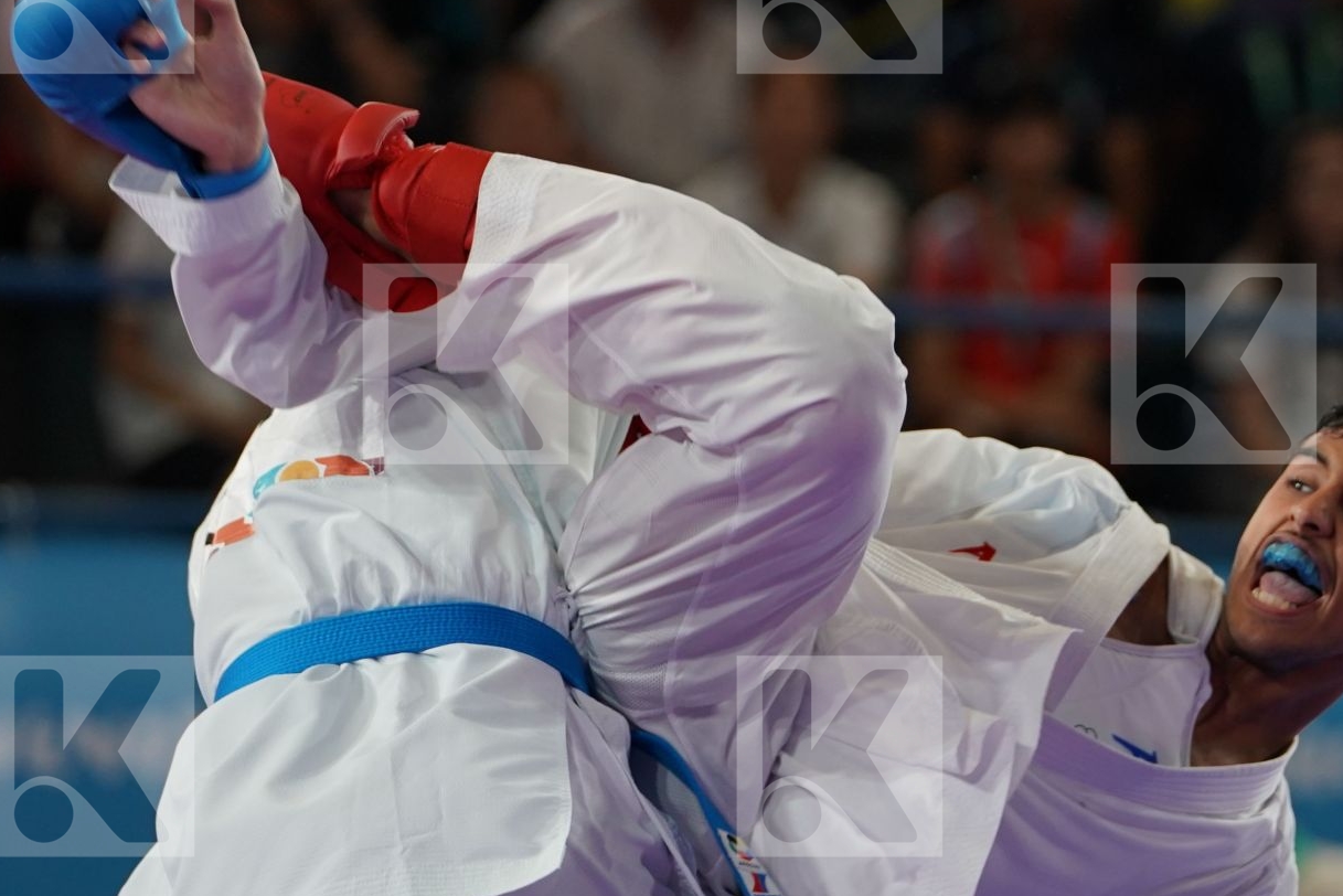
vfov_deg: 4.0
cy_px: 364
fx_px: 12798
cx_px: 840
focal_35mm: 343
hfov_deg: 6.0
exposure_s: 1/800
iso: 1000
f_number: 2.8
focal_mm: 155
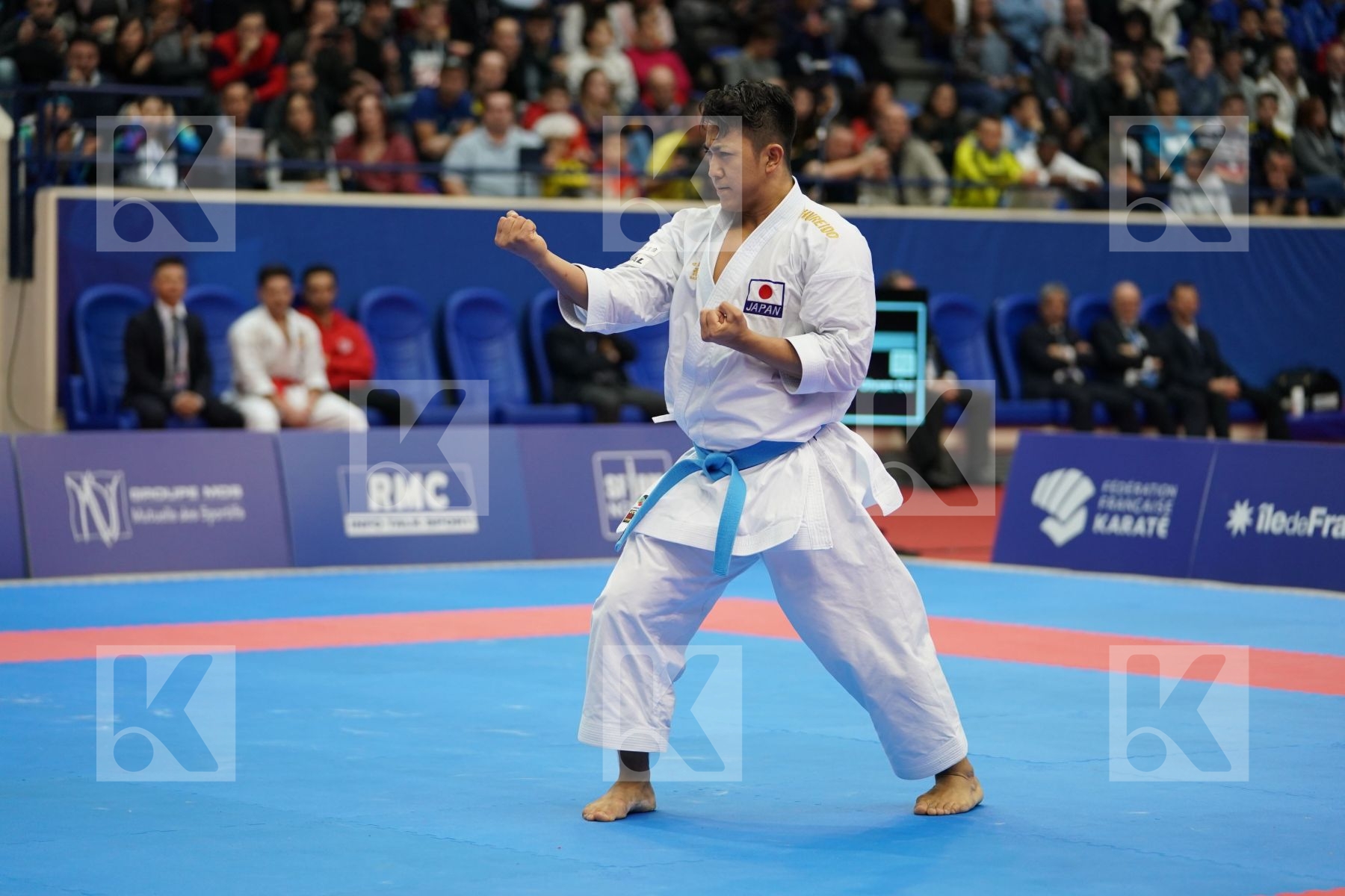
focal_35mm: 115
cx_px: 672
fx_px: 4296
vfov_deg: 11.9
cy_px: 448
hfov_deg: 17.8
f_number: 2.8
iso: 1250
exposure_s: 1/500
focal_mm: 115
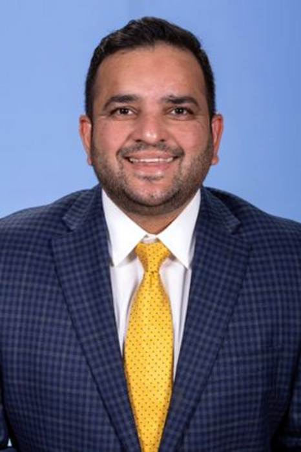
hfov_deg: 14.8
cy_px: 226
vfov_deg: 22.2
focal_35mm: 92
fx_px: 1155
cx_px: 150
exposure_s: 1/200
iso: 31
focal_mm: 92
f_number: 6.3
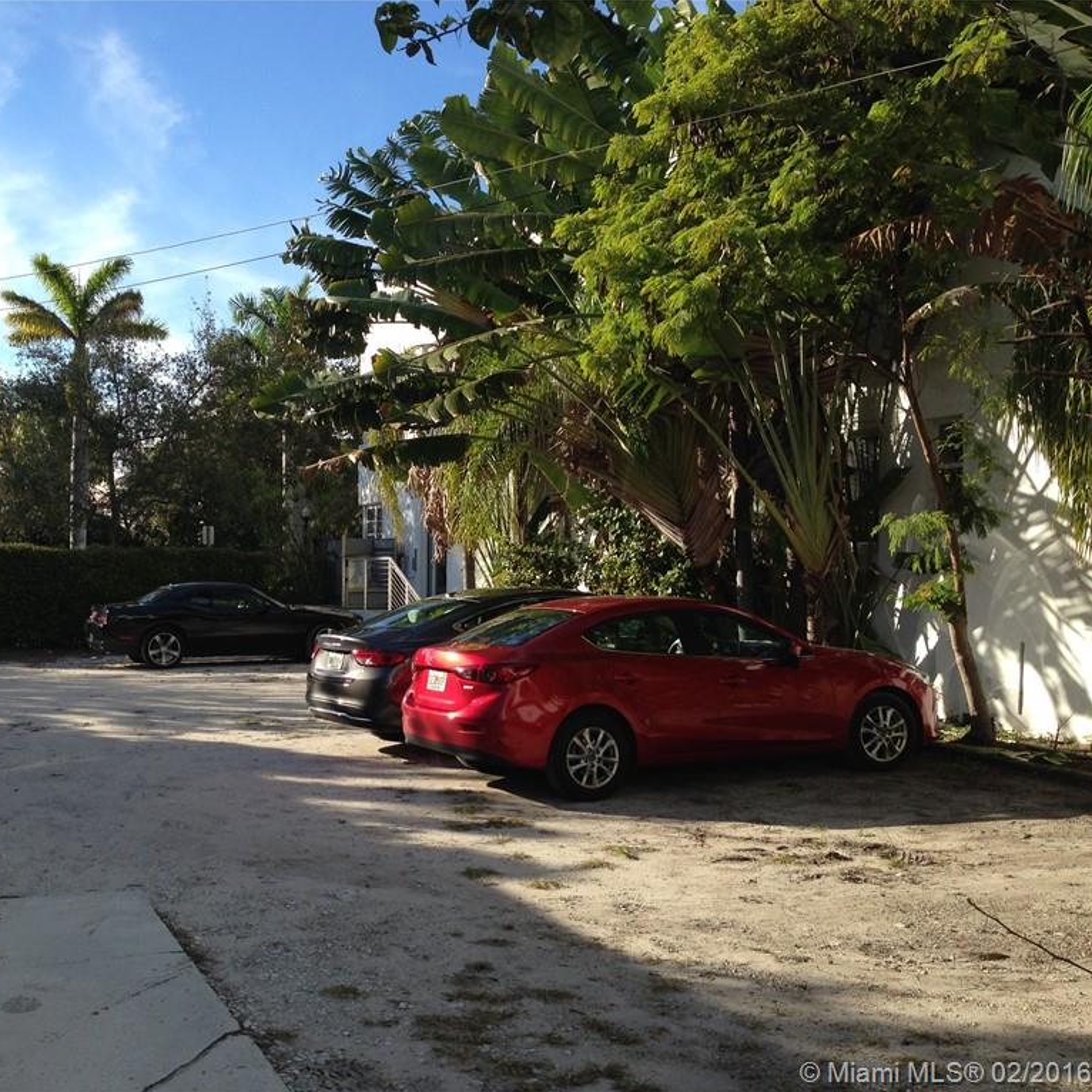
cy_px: 546
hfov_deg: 42.3
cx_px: 375
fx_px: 1392
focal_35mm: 39
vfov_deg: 42.8
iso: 50
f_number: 2.4
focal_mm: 4.12
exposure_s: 1/919
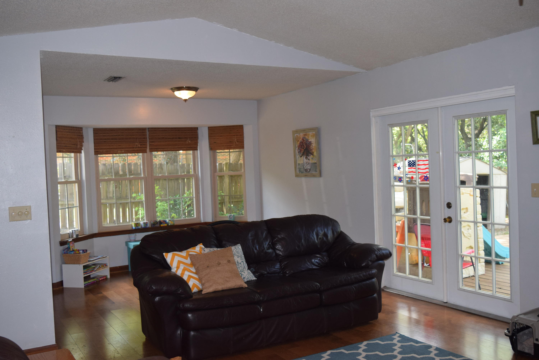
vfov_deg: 36.9
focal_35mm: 36
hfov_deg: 53.1
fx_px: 539
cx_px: 270
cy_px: 180
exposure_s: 1/100
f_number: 5
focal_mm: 24
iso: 800
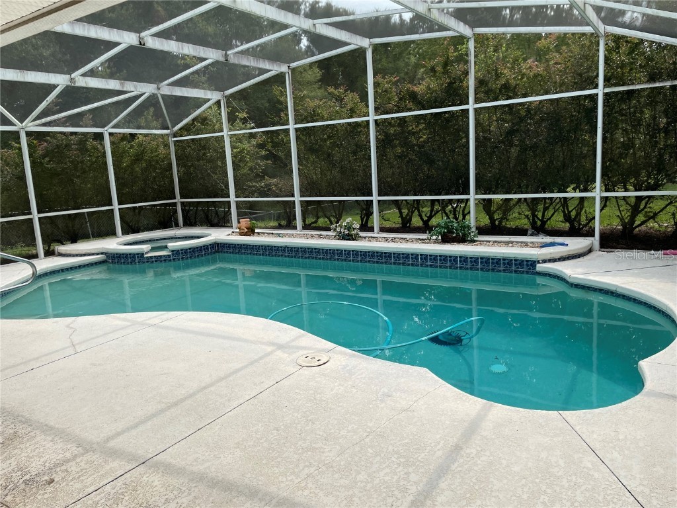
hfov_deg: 67.3
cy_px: 254
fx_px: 508
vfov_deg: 53.1
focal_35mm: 26
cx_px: 338
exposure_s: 1/1435
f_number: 1.6
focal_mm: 4.2
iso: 32
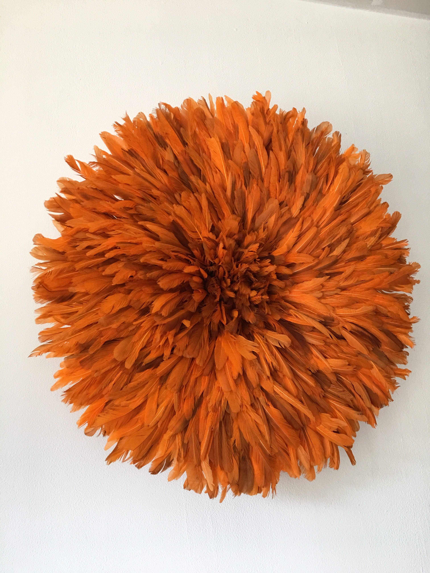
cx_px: 215
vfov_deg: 61.7
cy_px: 286
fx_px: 480
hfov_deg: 48.2
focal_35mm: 29
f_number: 2.2
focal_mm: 4.15
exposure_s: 1/33
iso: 64
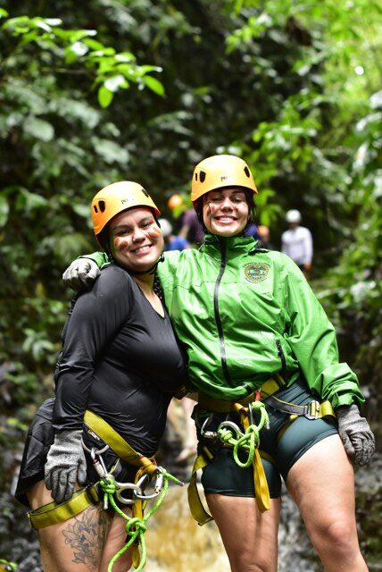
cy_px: 286
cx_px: 191
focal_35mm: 75
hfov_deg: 18.2
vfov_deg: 27.0
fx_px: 1191
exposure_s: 1/80
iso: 900
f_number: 2.2
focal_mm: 50
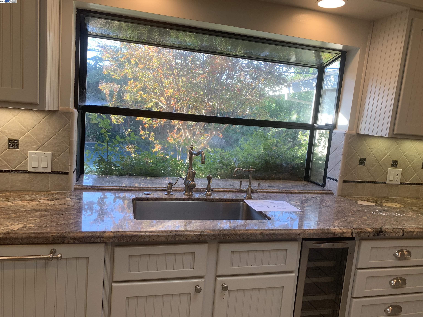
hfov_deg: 67.3
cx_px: 212
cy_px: 158
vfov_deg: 53.1
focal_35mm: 26
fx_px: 318
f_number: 1.8
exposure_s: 1/120
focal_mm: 4.25
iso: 50
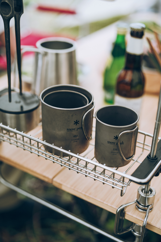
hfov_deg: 27.0
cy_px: 121
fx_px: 335
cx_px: 80
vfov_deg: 39.6
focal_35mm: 50
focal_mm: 50
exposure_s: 1/500
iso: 100
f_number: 2
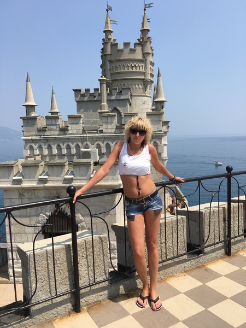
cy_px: 164
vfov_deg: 61.7
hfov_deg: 48.2
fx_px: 275
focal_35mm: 29
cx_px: 123
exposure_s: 1/1637
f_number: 2.2
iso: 25
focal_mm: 4.15
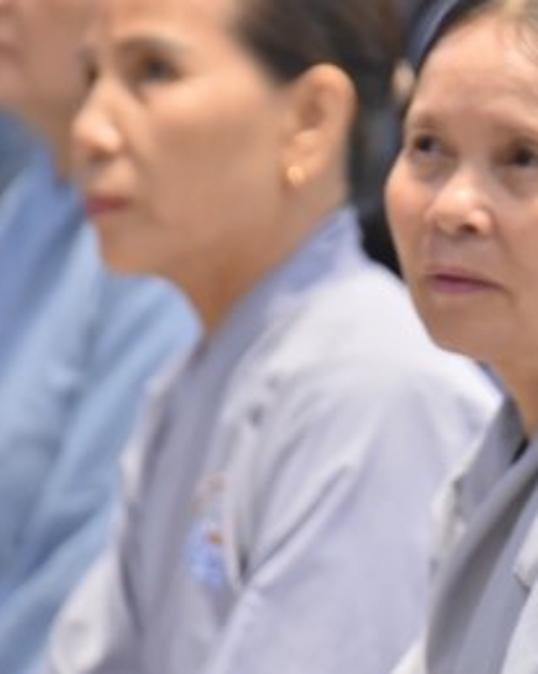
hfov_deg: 2.8
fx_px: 10860
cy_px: 233
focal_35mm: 545
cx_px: 642
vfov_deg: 3.6
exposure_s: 1/160
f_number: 5.6
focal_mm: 230
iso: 3200
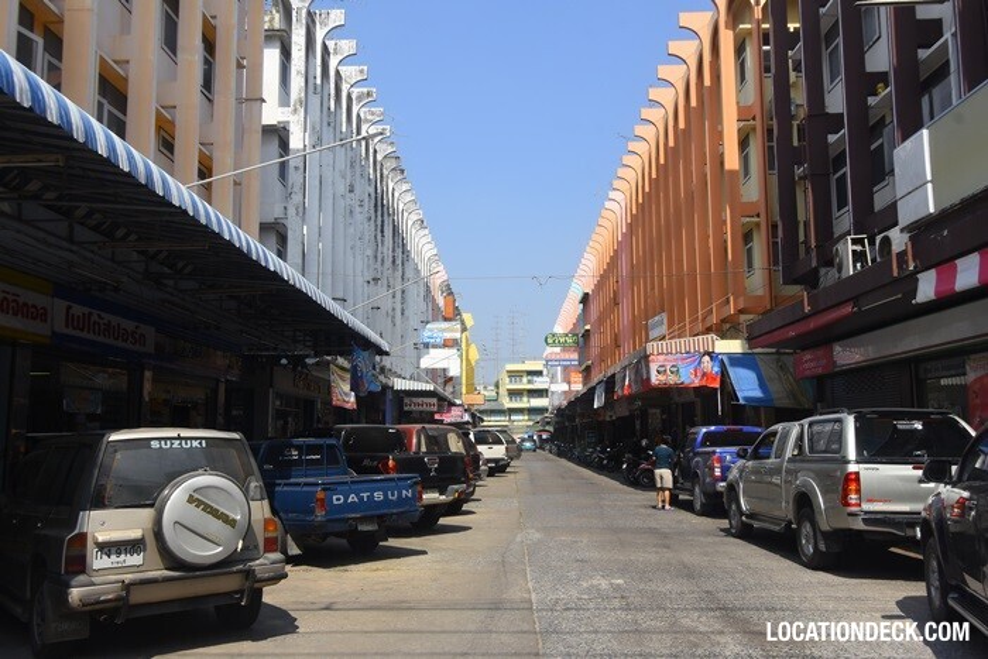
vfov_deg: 43.6
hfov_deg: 61.9
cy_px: 330
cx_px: 494
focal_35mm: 30
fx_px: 823
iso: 250
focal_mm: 20
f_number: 9
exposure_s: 1/500
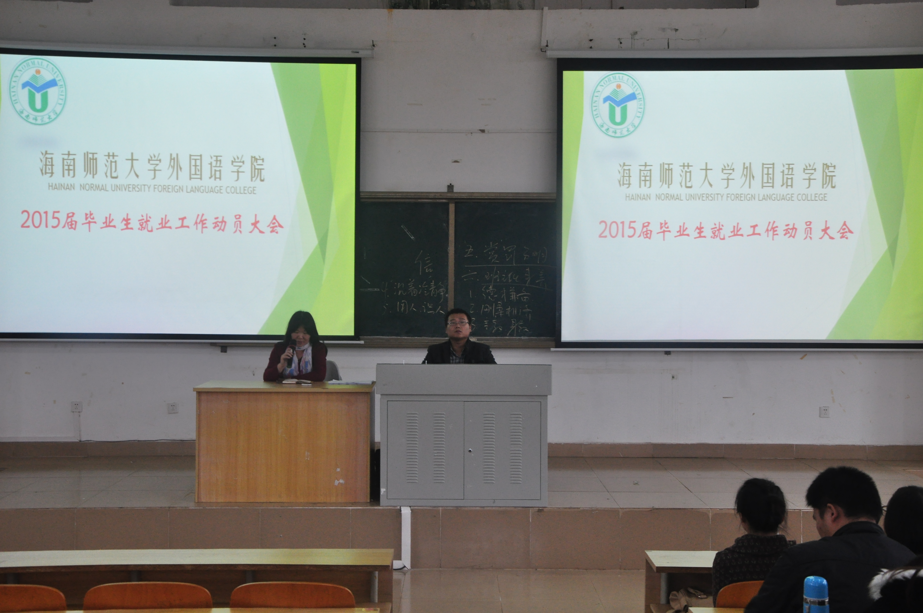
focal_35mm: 45
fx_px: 1152
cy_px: 306
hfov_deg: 43.7
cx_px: 462
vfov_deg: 29.8
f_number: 7.1
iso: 1000
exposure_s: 1/40
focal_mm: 30
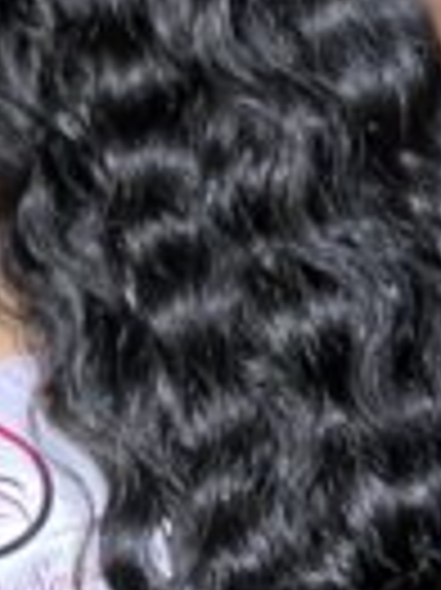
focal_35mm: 294
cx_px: 36
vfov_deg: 6.7
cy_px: 392
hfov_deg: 5.0
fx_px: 5002
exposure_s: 1/100
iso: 64
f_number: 1.78
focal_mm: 6.86
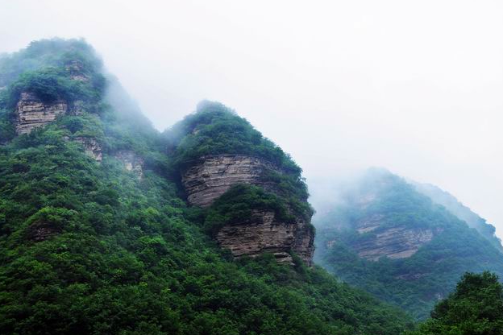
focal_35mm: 42
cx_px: 251
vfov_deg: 32.2
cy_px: 167
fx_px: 580
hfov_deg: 46.9
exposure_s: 1/200
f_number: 7.1
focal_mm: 27
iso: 200
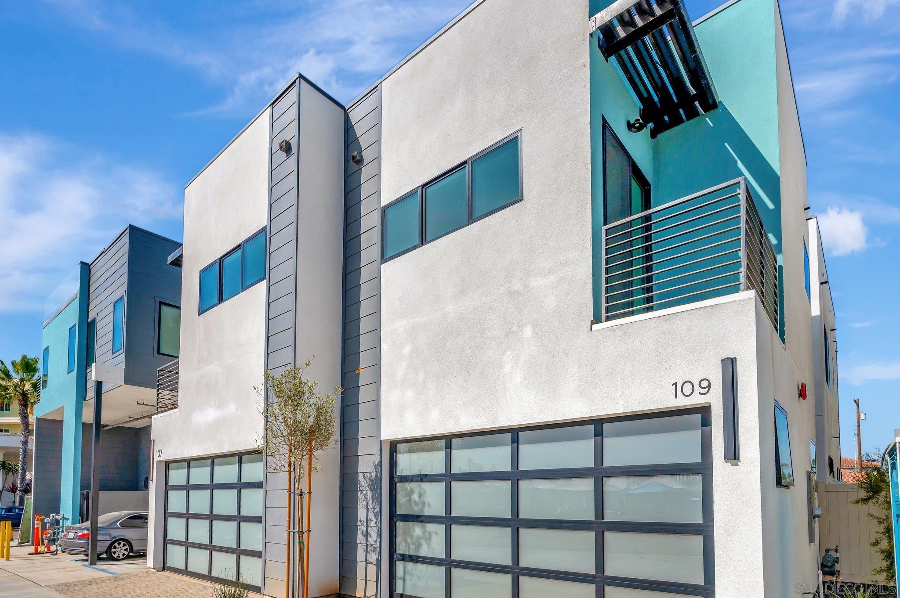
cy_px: 299
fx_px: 450
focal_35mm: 18
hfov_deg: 90.0
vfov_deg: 67.3
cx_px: 450
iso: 400
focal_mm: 18
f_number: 8
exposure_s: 1/3200
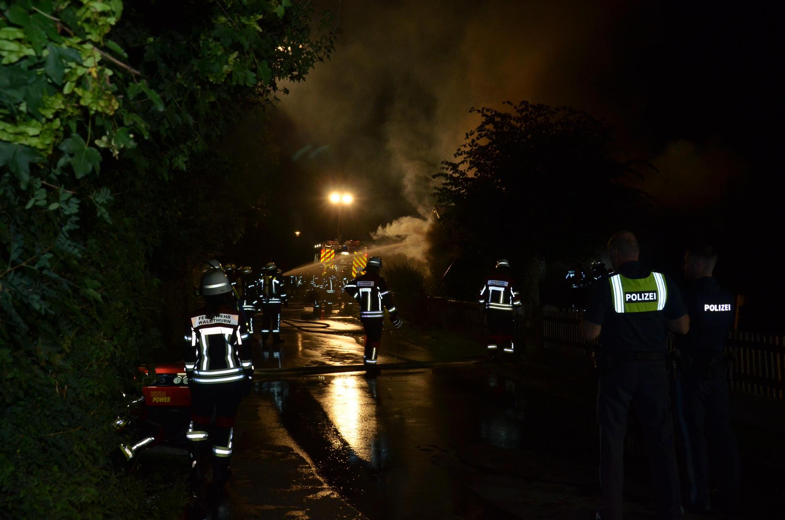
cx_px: 392
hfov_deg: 49.6
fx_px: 849
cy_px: 260
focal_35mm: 39
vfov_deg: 34.1
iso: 1000
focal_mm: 26
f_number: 7.1
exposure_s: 1/60
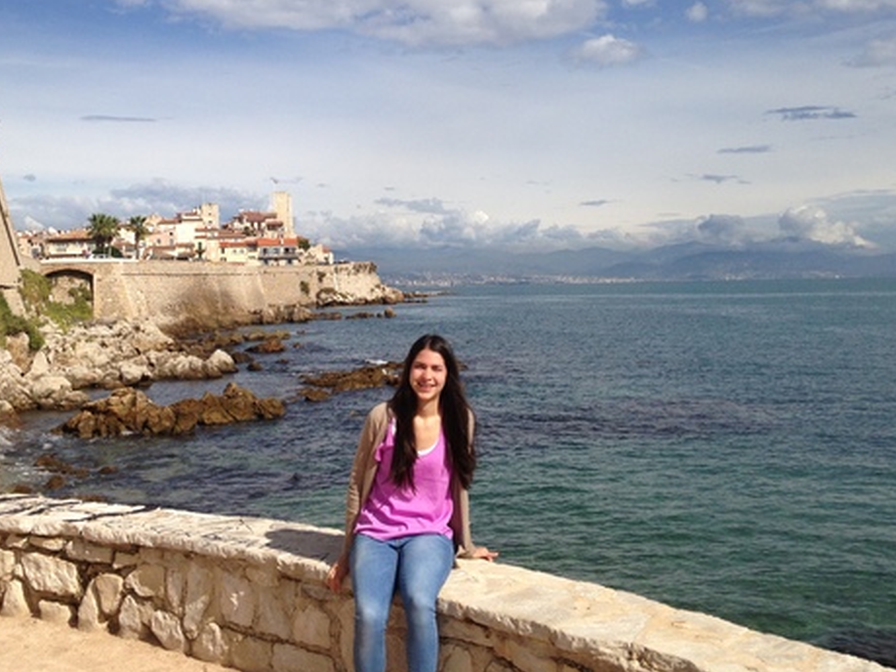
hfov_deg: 41.1
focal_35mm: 46
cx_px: 381
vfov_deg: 31.3
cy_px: 227
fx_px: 1190
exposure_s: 1/3195
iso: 50
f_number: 2.4
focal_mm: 4.13
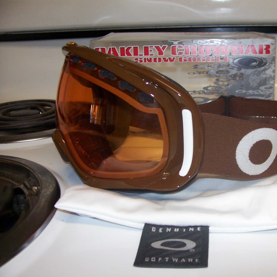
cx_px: 186
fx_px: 371
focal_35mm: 41
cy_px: 140
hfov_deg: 40.4
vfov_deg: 40.9
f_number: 2.7
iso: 125
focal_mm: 5.6
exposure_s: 1/60
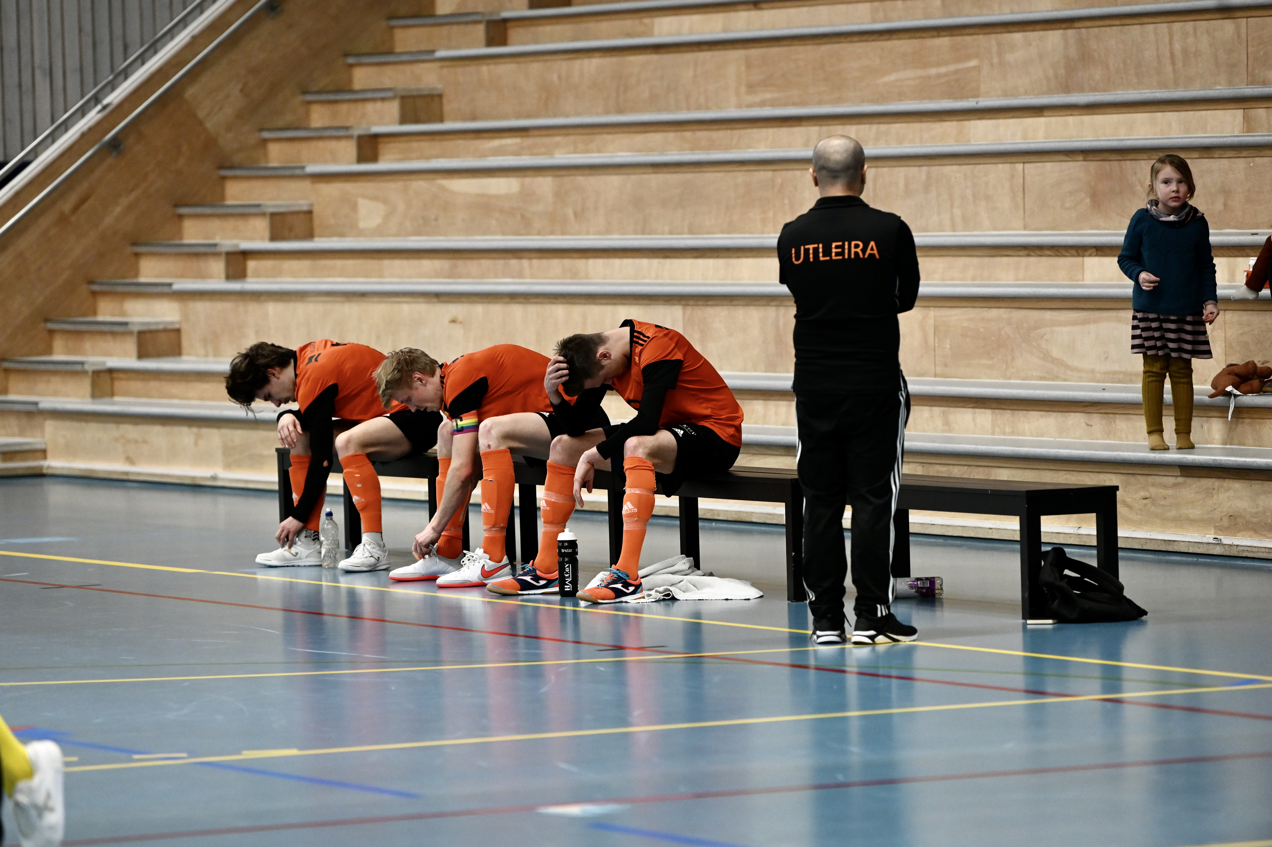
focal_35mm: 200
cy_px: 424
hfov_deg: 10.3
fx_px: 7062
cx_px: 636
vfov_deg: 6.9
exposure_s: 1/1000
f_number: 4
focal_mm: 200
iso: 3200
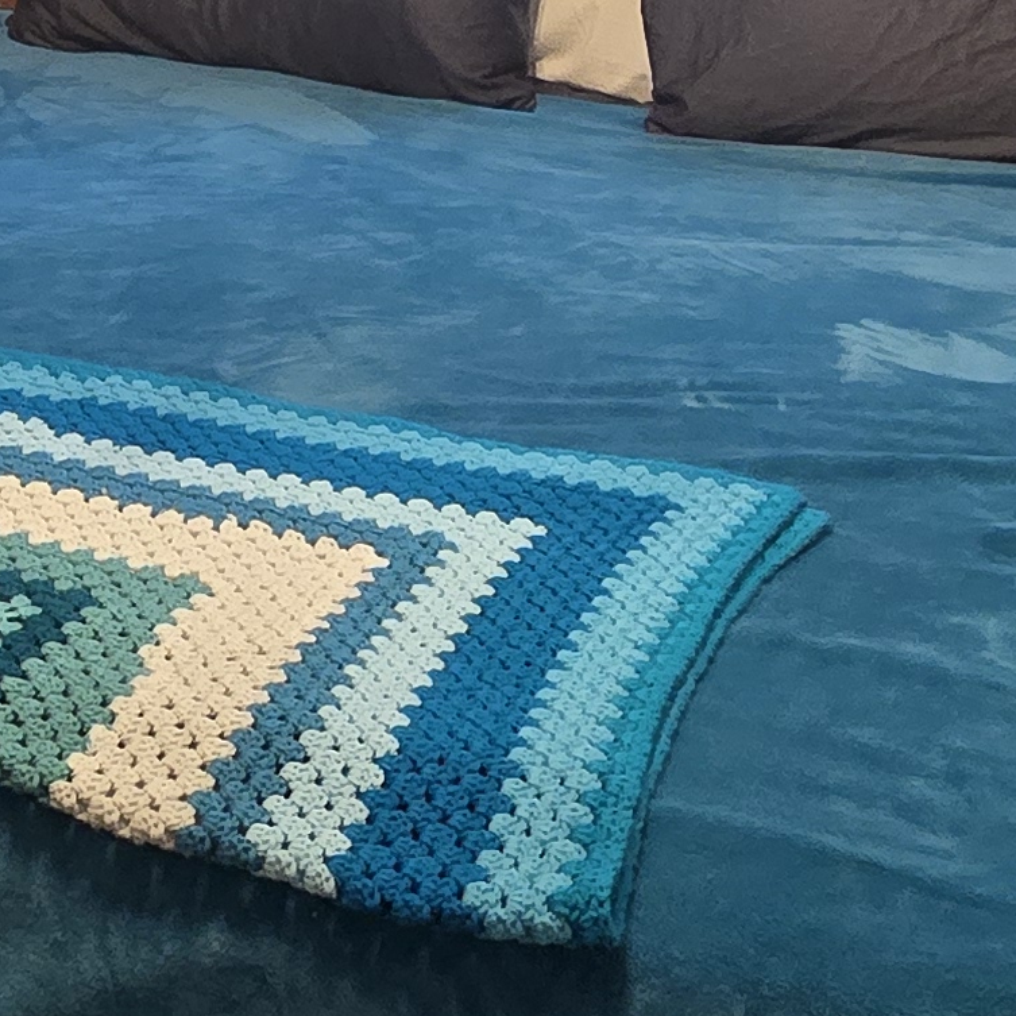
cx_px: 202
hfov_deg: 27.6
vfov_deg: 26.5
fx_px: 2026
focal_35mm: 61
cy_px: -30
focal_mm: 2.2
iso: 800
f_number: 2.2
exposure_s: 1/60
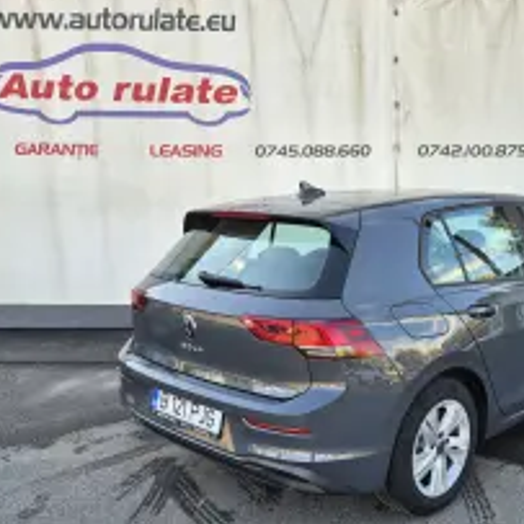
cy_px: 338
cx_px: 403
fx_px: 617
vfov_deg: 45.5
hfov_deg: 44.3
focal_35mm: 36
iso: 25
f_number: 1.8
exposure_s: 1/180
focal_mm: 5.4
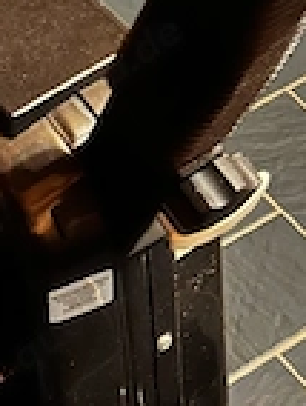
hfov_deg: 10.8
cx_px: -60
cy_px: -109
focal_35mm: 135
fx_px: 1586
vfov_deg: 14.1
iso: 800
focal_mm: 6.86
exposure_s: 1/5
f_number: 1.78
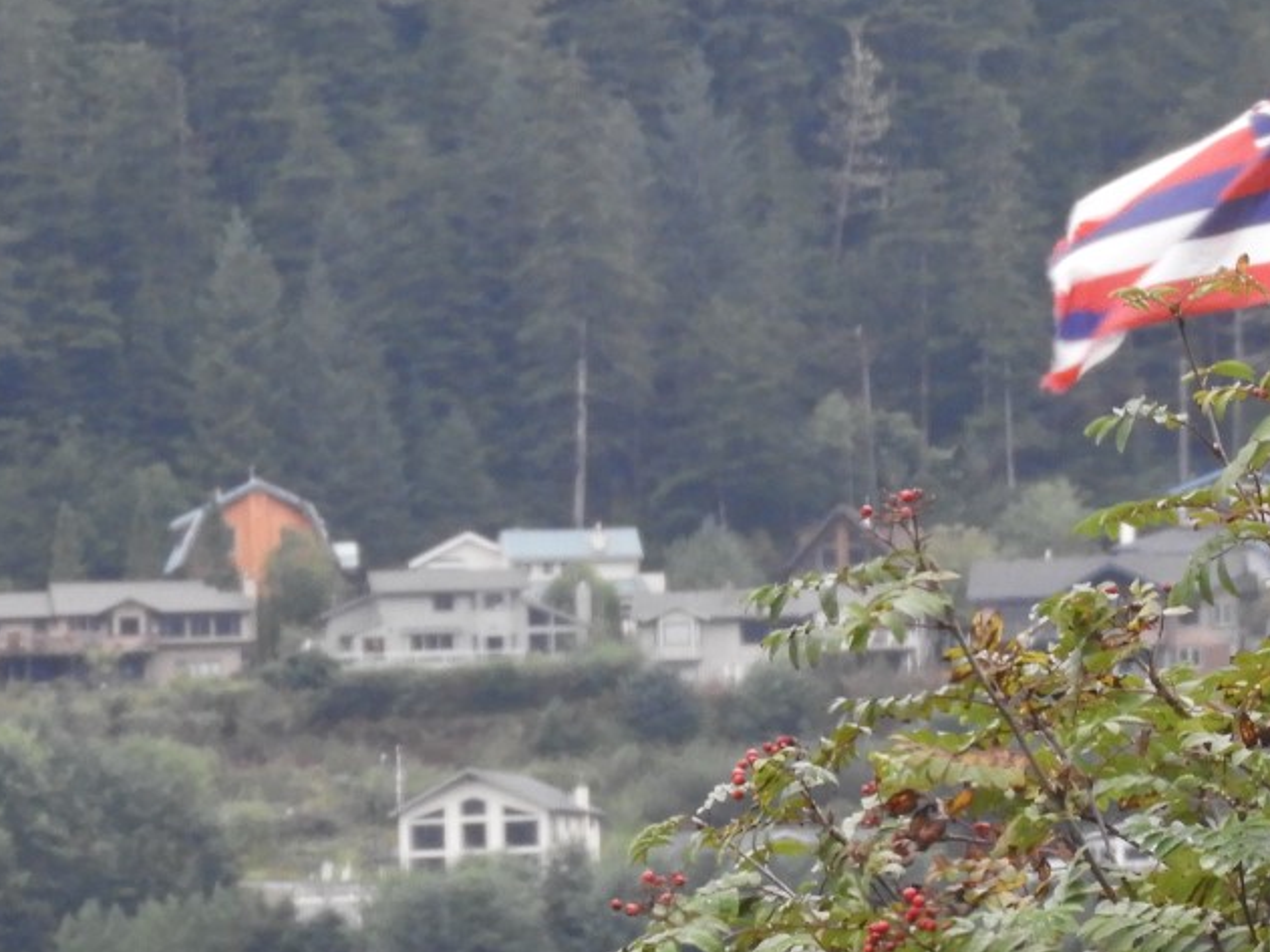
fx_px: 18414
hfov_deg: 4.0
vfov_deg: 3.0
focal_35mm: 502
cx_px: 570
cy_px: 332
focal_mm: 39.4
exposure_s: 1/30
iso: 400
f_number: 5.3
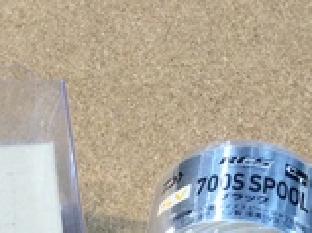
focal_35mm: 117
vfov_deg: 12.0
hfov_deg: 16.3
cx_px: -37
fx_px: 1054
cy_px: 368
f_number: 2.4
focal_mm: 3.3
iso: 25
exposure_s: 1/30
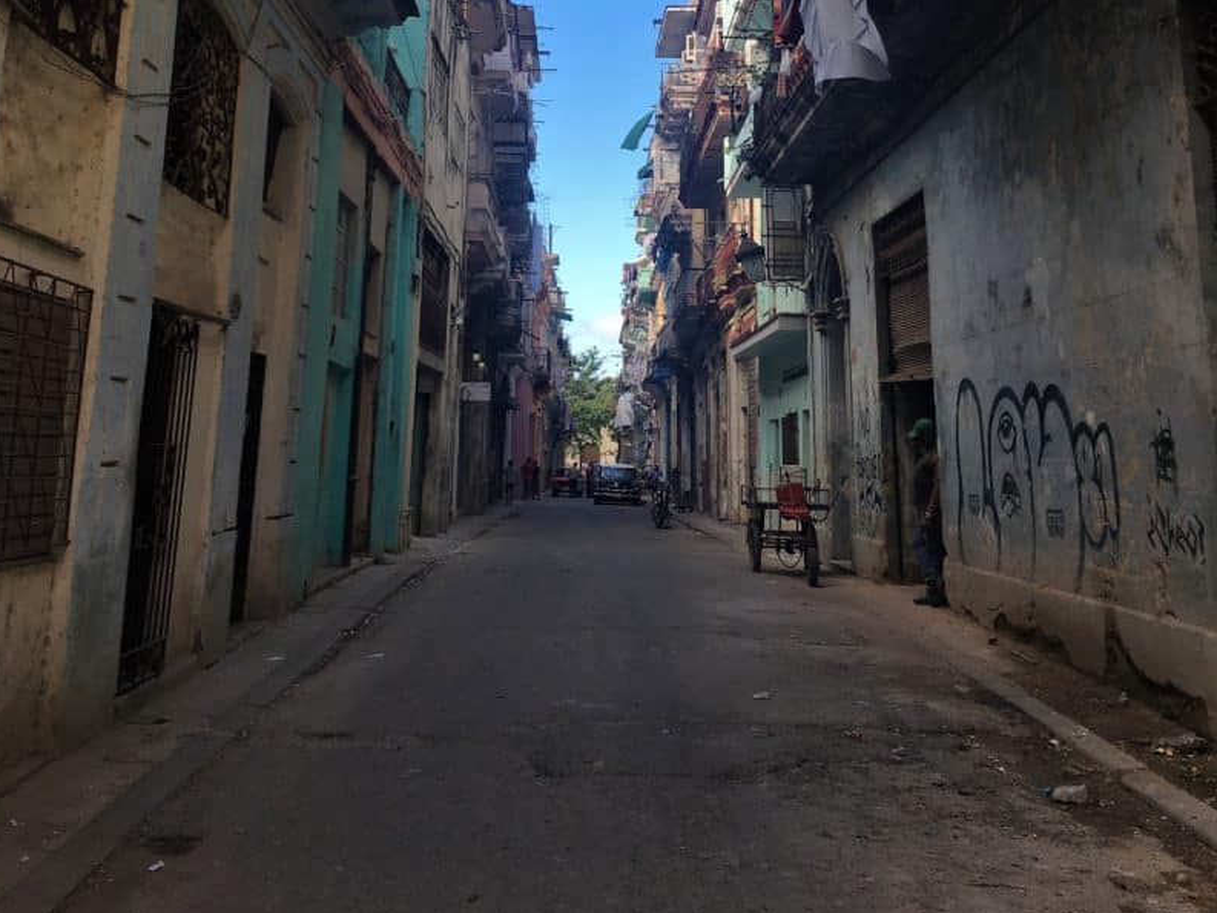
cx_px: 606
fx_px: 1371
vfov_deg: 35.0
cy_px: 119
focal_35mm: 39
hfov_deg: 47.9
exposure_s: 1/503
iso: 25
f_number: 2.2
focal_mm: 4.15
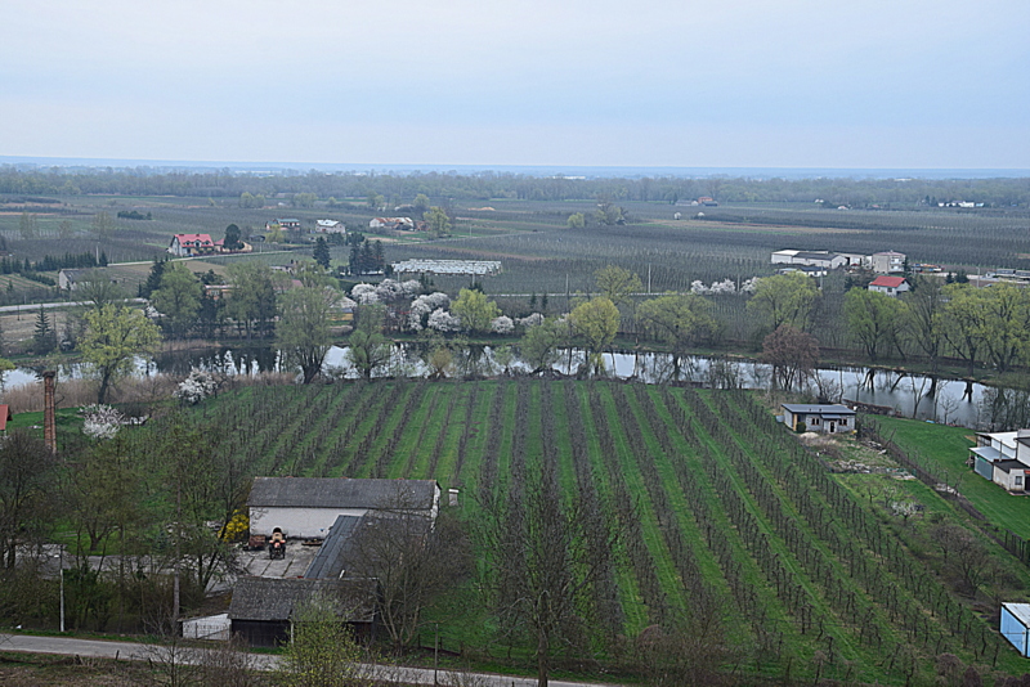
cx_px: 515
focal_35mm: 45
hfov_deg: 43.6
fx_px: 1288
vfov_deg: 29.9
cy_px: 344
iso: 400
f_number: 9
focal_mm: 30
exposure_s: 1/80
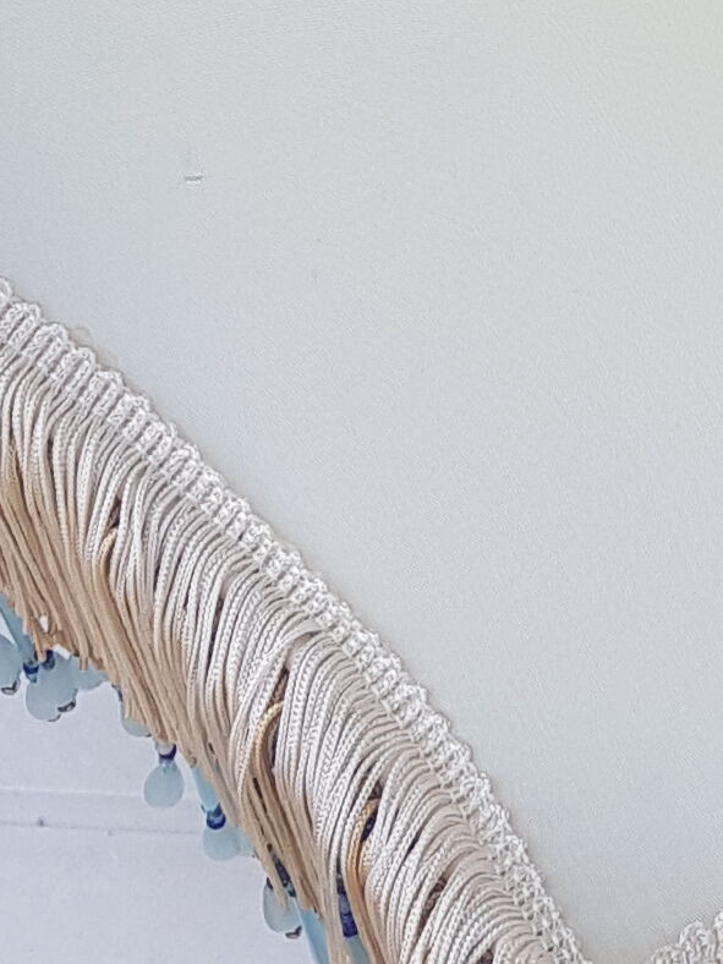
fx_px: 3704
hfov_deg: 10.8
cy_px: -582
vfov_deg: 13.7
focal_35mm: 133
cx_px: 1057
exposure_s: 1/572
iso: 40
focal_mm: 4.2
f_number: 1.7
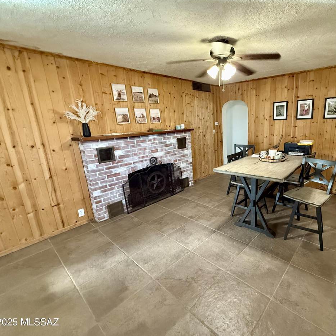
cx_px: 219
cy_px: 165
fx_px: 187
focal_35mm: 17
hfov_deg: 81.6
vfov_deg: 84.0
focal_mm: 2.22
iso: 640
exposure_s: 1/60
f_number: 2.2
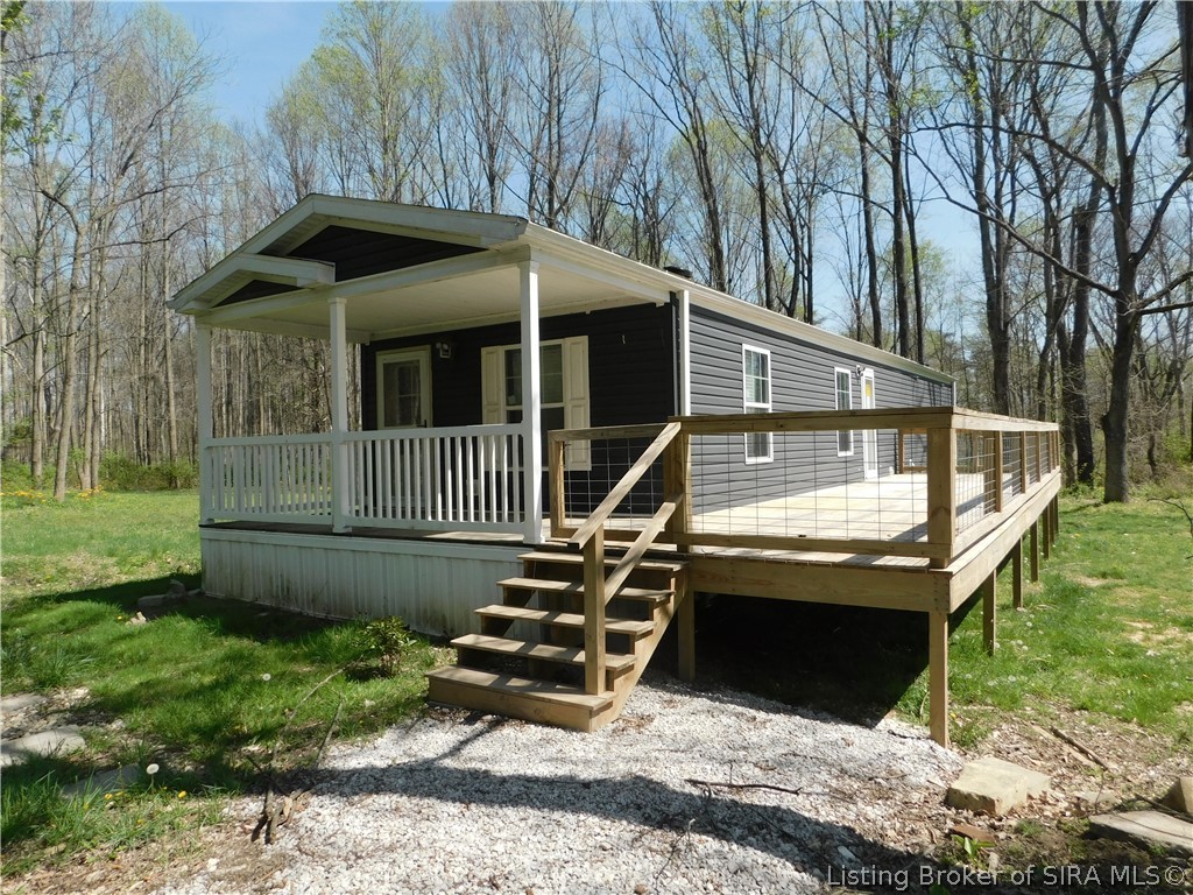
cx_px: 596
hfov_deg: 73.9
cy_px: 448
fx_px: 793
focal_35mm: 23
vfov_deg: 58.9
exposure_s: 1/1000
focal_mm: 4
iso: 125
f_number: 3
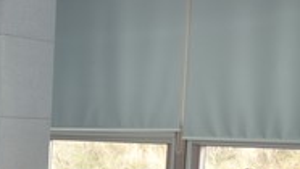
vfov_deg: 14.7
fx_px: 645
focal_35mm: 81
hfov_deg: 21.3
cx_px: -169
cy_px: 177
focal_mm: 24
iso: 250
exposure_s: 1/125
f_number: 3.5
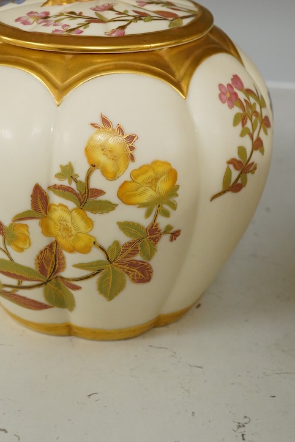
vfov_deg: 28.5
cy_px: 116
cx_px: 80
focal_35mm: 70
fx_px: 860
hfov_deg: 19.3
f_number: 9
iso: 2500
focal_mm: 30
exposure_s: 1/160
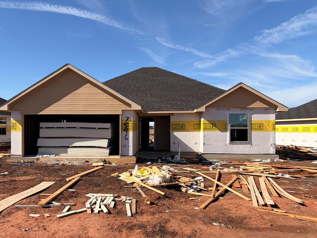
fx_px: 293
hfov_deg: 56.4
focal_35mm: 32
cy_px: 130
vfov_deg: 44.1
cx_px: 128
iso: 64
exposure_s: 1/6329
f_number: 1.6
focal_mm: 5.96
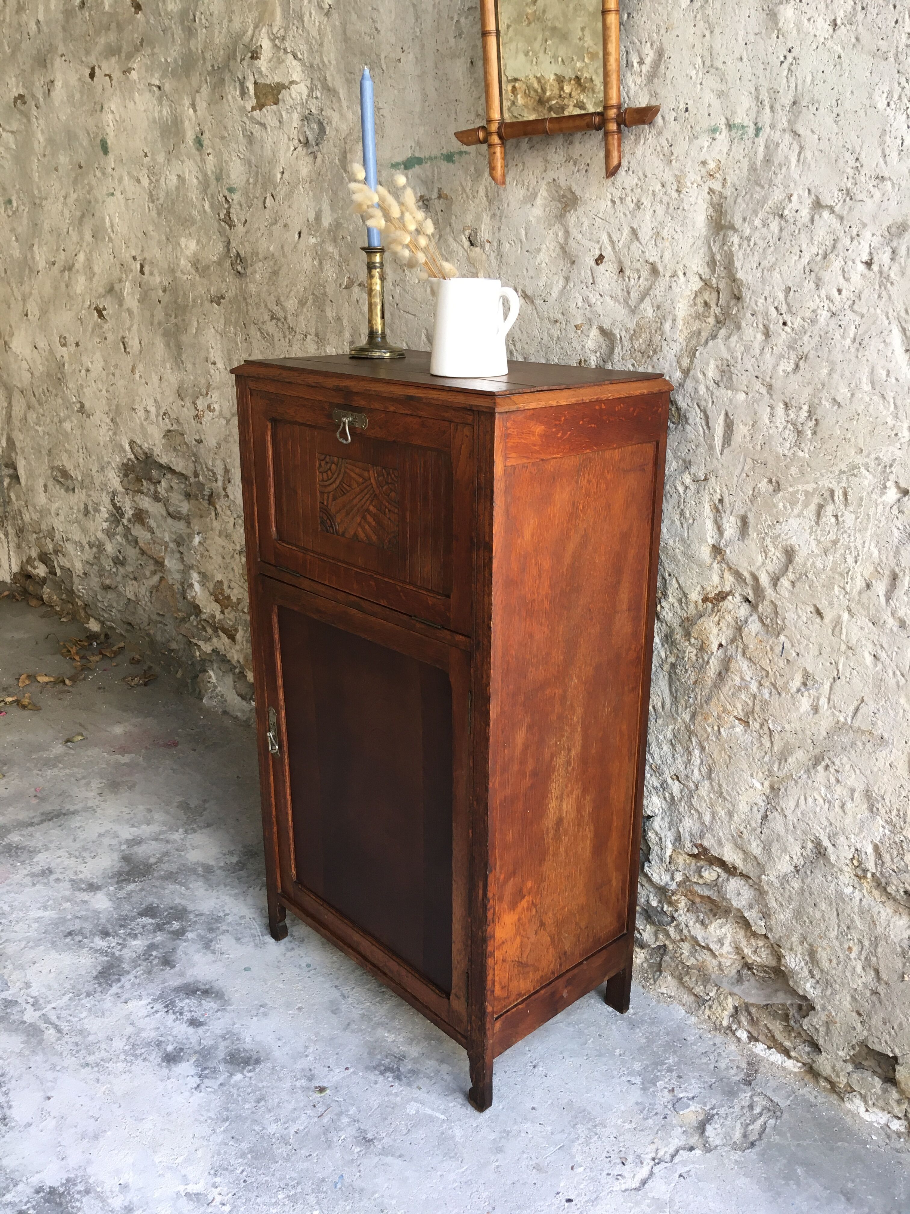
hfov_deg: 48.2
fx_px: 1016
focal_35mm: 29
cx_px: 455
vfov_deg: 61.7
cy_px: 607
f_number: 2.2
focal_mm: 4.15
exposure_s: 1/33
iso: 32
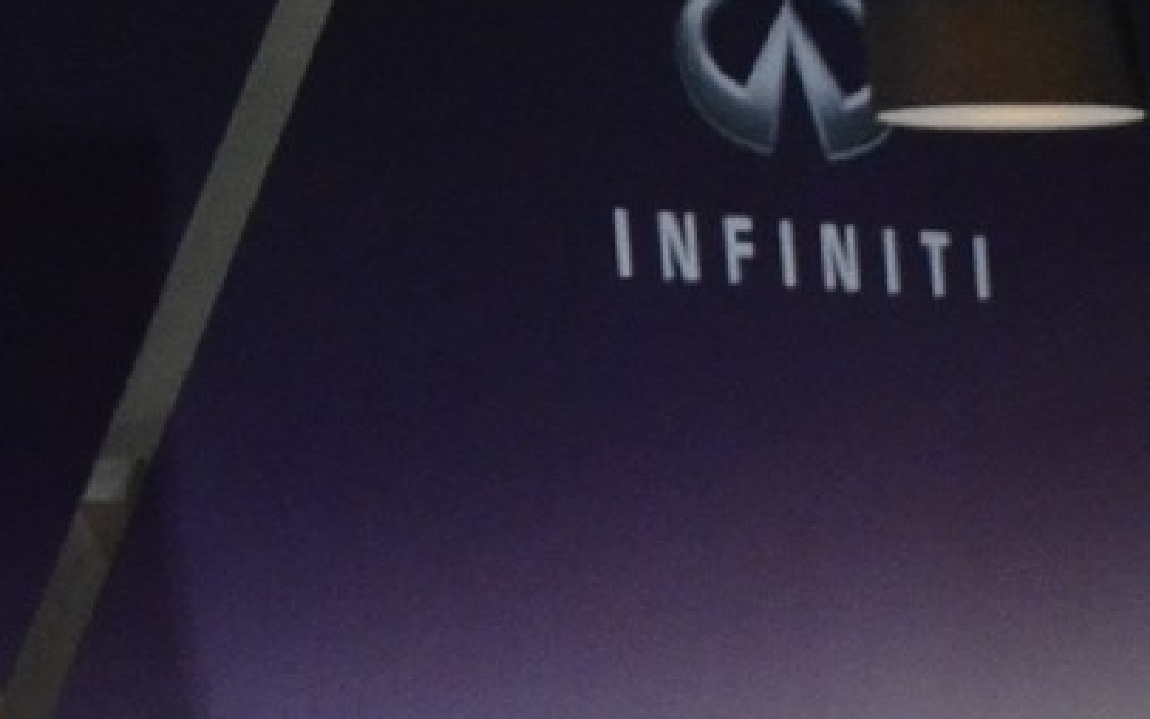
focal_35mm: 216
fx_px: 6776
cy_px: 1979
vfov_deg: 5.8
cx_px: 3201
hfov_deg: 8.4
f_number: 2.8
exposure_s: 1/60
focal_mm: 23
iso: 1600
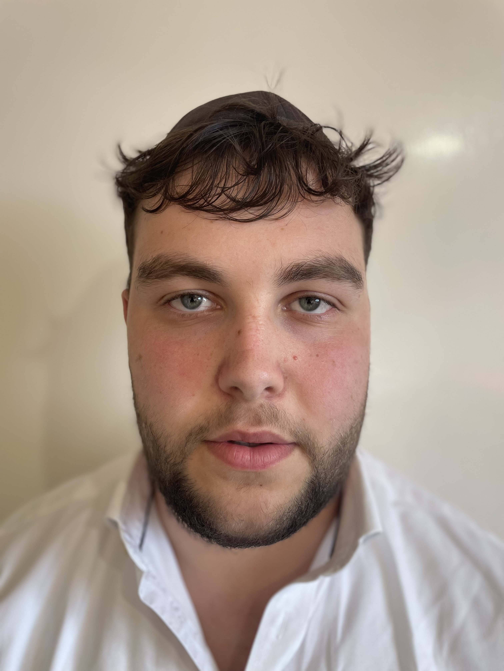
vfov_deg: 67.3
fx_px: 505
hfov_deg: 53.1
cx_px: 252
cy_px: 336
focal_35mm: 26
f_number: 1.6
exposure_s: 1/100
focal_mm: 4.2
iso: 100
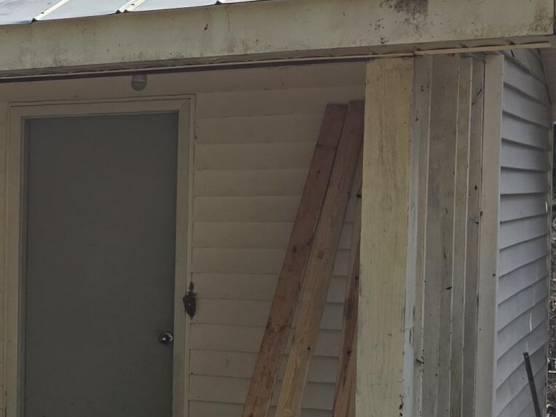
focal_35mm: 90
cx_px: -368
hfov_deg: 18.3
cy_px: 288
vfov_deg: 16.4
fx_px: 1445
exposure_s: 1/1387
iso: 12
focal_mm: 6.3
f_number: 1.7
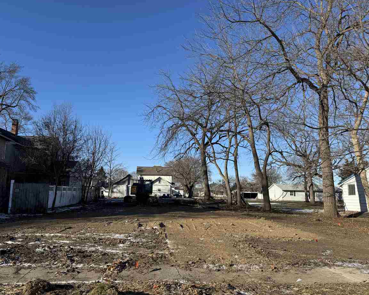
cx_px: 169
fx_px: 284
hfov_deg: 65.9
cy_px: 146
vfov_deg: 54.9
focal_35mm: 26
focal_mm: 6.76
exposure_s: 1/4049
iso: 80
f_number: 1.78
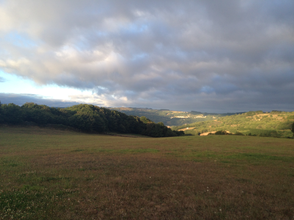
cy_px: 110
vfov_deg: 42.9
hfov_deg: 55.4
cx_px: 147
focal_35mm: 33
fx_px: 280
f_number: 2.4
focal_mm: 4.12
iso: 50
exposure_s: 1/341
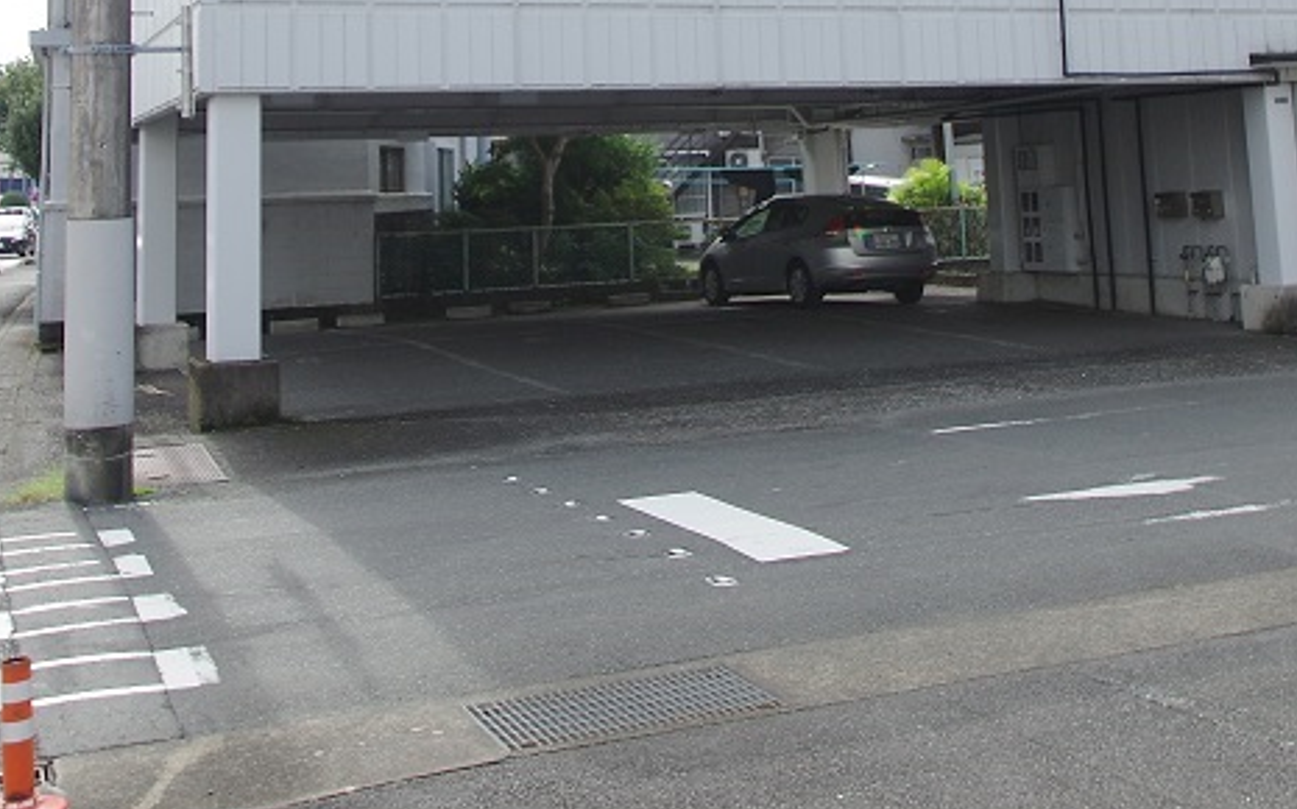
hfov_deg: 41.9
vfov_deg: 24.8
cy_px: -103
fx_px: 1696
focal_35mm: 48
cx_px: 675
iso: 200
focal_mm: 12.5
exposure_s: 1/320
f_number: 8
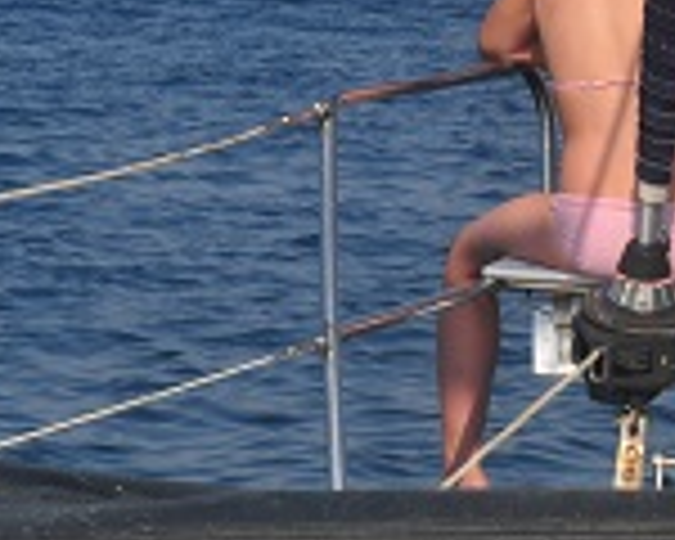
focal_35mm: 248
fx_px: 4954
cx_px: 144
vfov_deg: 6.2
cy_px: -178
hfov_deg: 7.8
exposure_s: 1/160
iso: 200
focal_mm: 48
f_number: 20
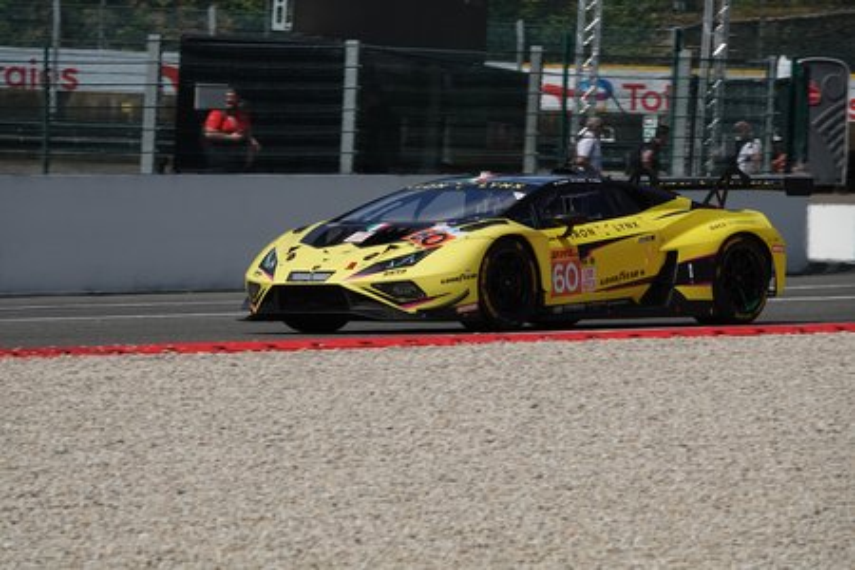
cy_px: 285
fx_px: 7124
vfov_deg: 4.6
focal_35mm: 300
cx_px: 428
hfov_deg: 6.9
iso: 100
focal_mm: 110.13
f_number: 6.3
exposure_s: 1/800
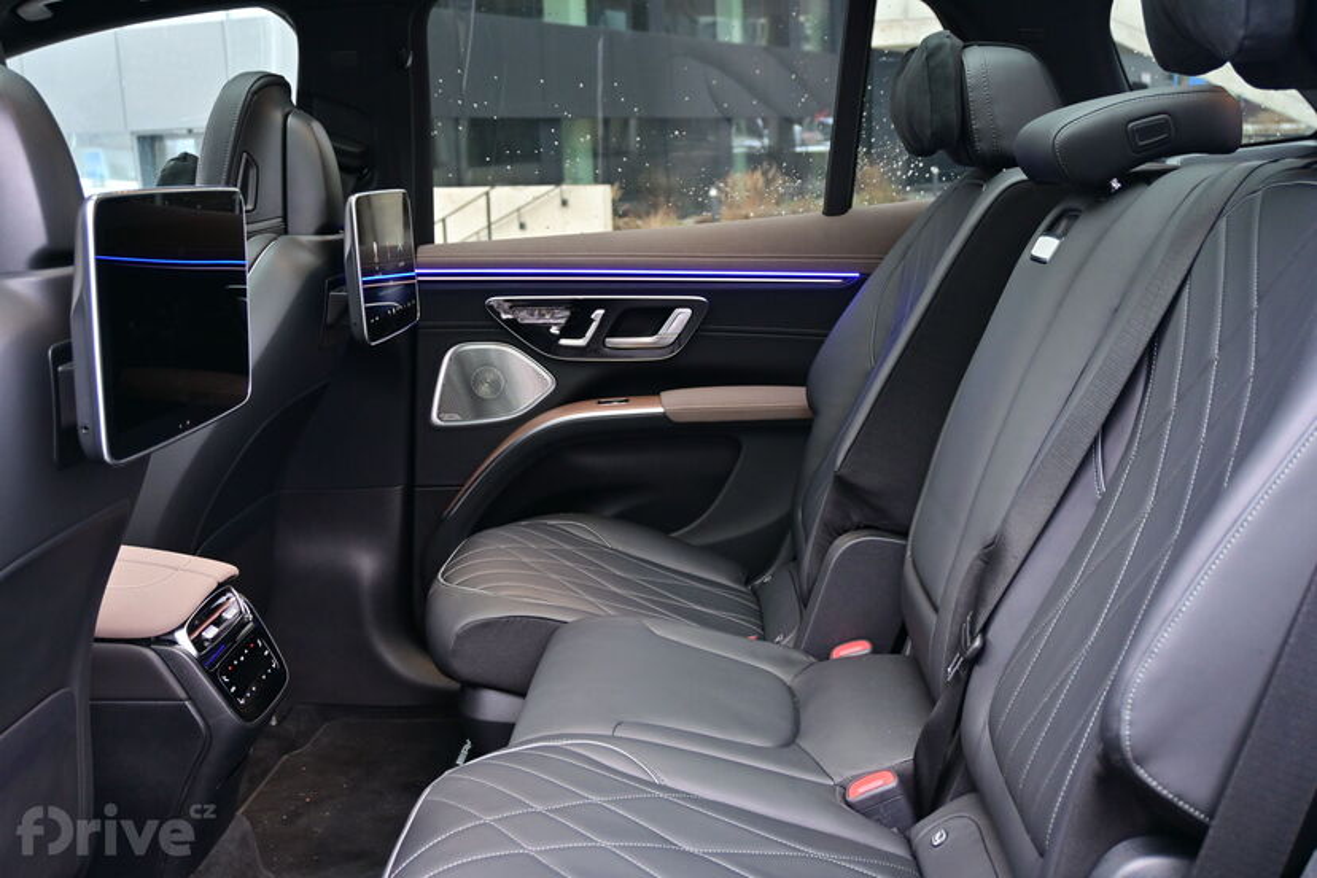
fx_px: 1344
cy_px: 439
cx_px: 658
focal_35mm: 37
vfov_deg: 36.2
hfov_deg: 52.2
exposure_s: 1/40
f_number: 4.2
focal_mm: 24.5
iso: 450
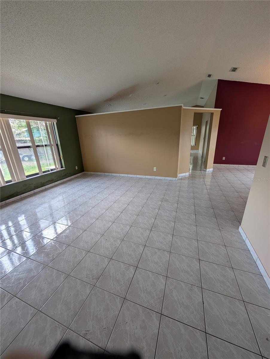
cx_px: 135
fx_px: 125
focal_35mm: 12
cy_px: 180
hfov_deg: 94.6
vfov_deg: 110.5
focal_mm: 2.02
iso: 42
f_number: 1.7
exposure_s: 1/121
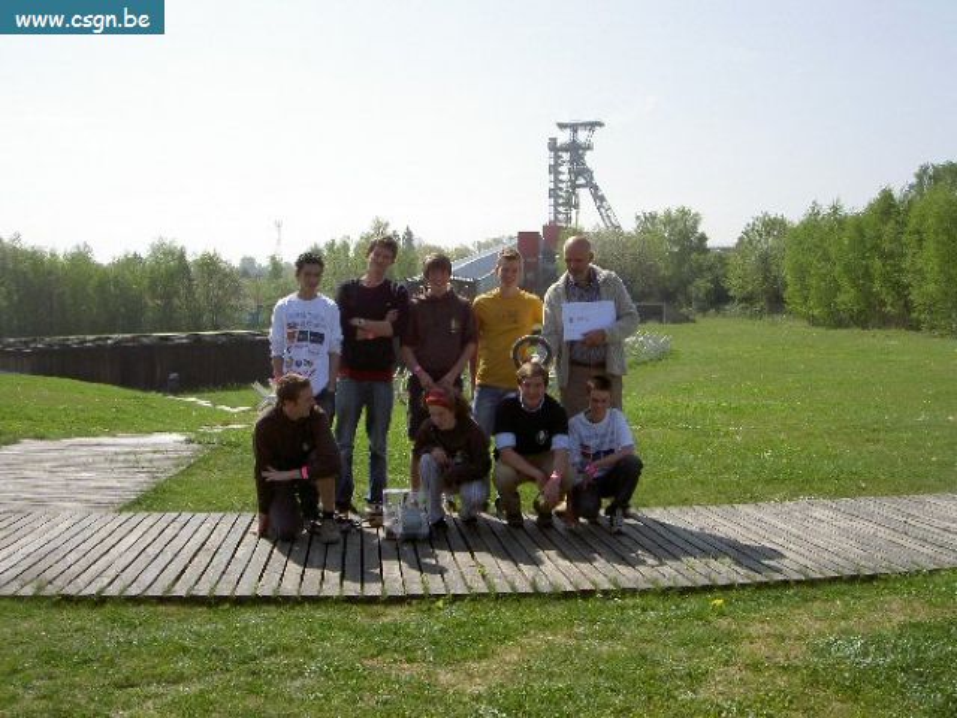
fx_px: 1078
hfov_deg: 47.9
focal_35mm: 39
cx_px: 478
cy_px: 359
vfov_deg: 36.8
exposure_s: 1/500
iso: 100
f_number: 4.7
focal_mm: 8
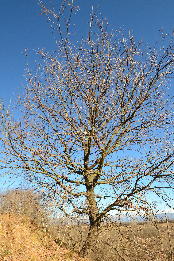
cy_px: 157
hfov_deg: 64.4
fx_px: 138
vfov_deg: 85.8
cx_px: 96
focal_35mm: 19
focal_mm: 10
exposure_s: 1/320
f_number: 10
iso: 400
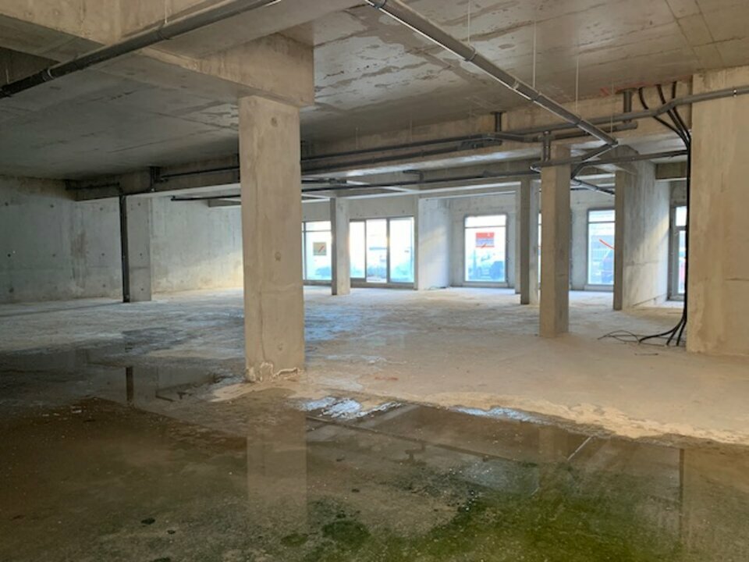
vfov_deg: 53.1
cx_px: 374
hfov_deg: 67.3
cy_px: 281
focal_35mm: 26
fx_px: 563
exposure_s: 1/60
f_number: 1.8
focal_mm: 4.25
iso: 320
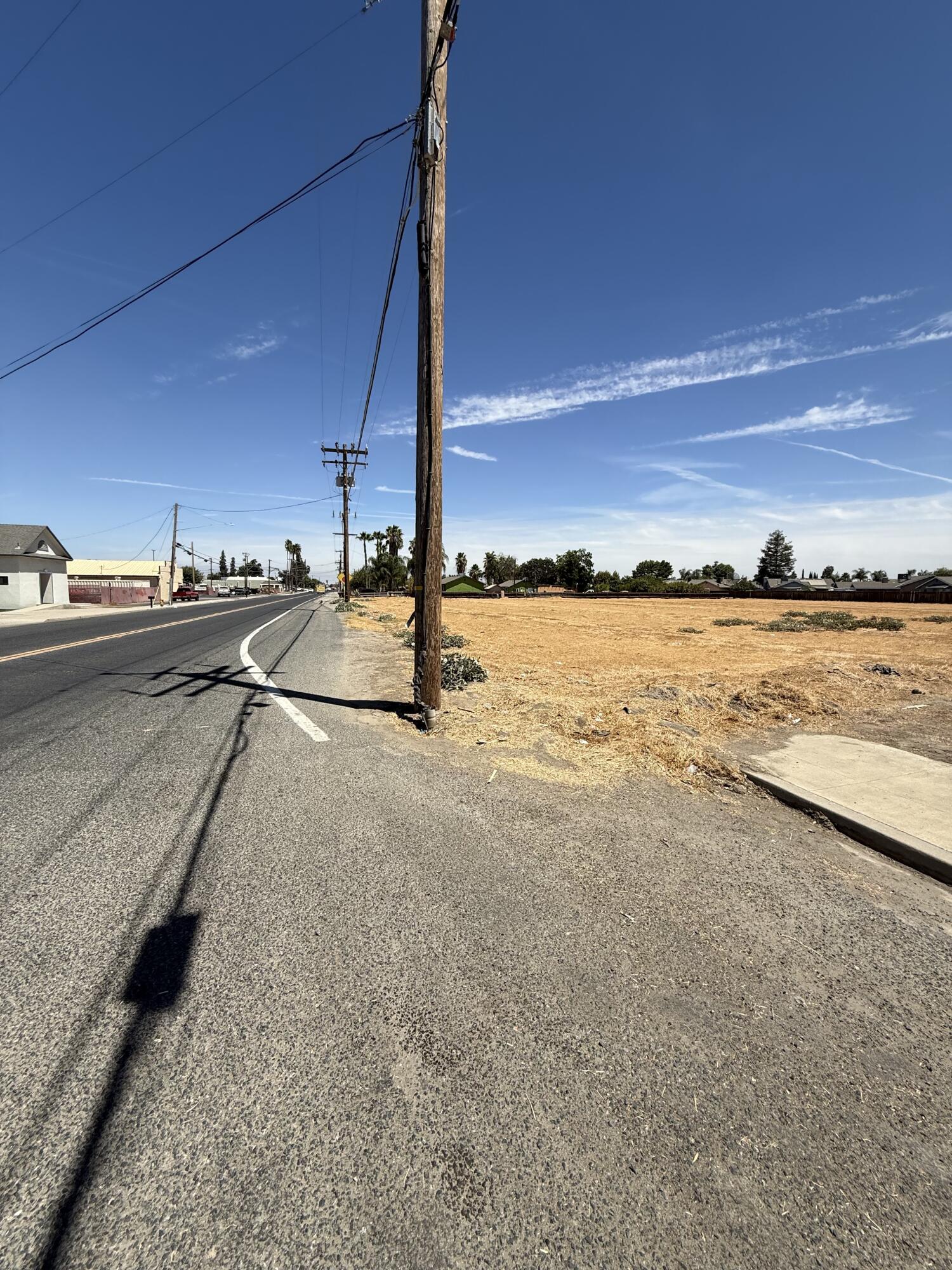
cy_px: 635
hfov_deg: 85.7
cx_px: 476
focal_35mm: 14
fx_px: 513
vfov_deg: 102.1
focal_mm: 2.22
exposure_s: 1/3125
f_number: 2.2
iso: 50
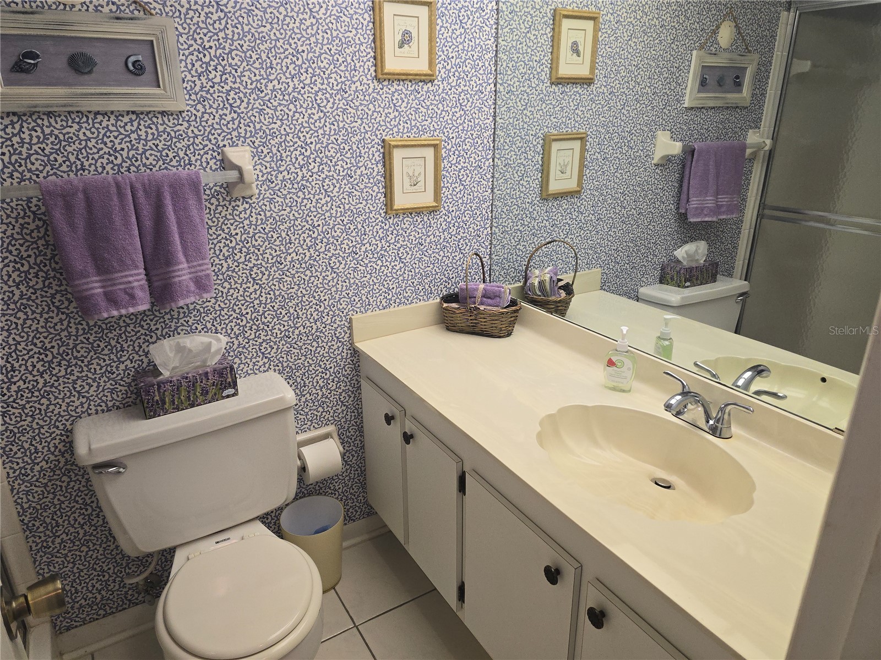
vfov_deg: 58.9
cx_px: 440
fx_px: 585
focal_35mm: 23
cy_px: 330
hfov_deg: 73.9
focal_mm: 6.3
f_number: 1.7
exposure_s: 1/120
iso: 200
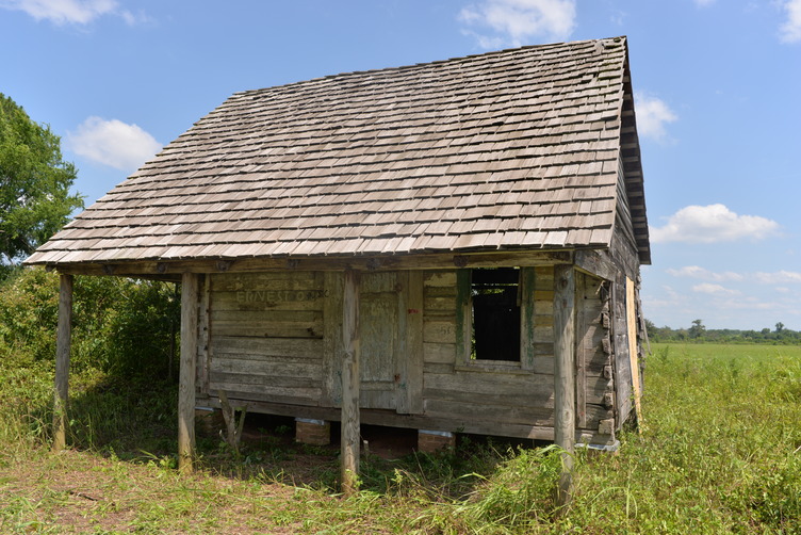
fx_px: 623
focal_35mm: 28
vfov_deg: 46.4
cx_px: 400
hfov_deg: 65.5
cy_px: 268
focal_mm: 28
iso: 100
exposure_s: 1/200
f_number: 9
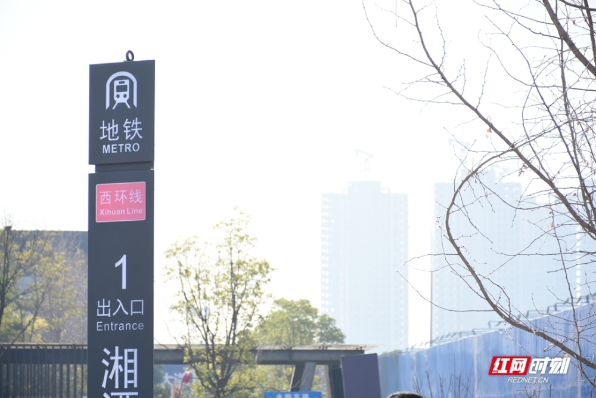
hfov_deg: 13.7
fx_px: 2484
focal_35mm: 150
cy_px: 199
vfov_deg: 9.2
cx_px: 298
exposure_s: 1/1250
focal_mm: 100
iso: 500
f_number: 5.6
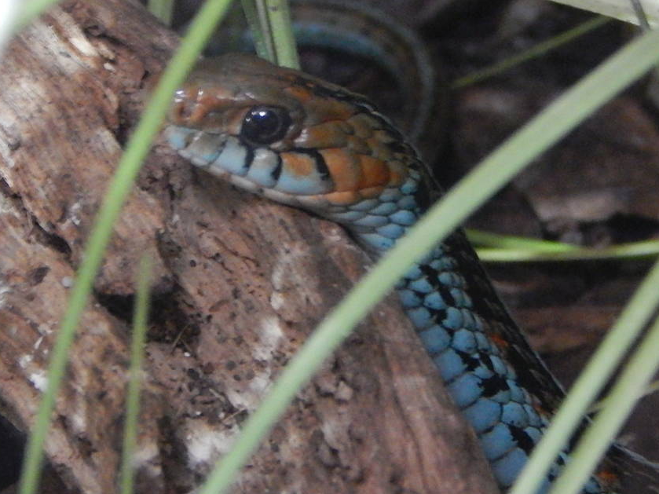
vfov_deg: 4.8
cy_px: 119
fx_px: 5882
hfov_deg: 6.4
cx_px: 328
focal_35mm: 309
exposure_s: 1/13
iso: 800
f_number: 5.1
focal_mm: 28.7
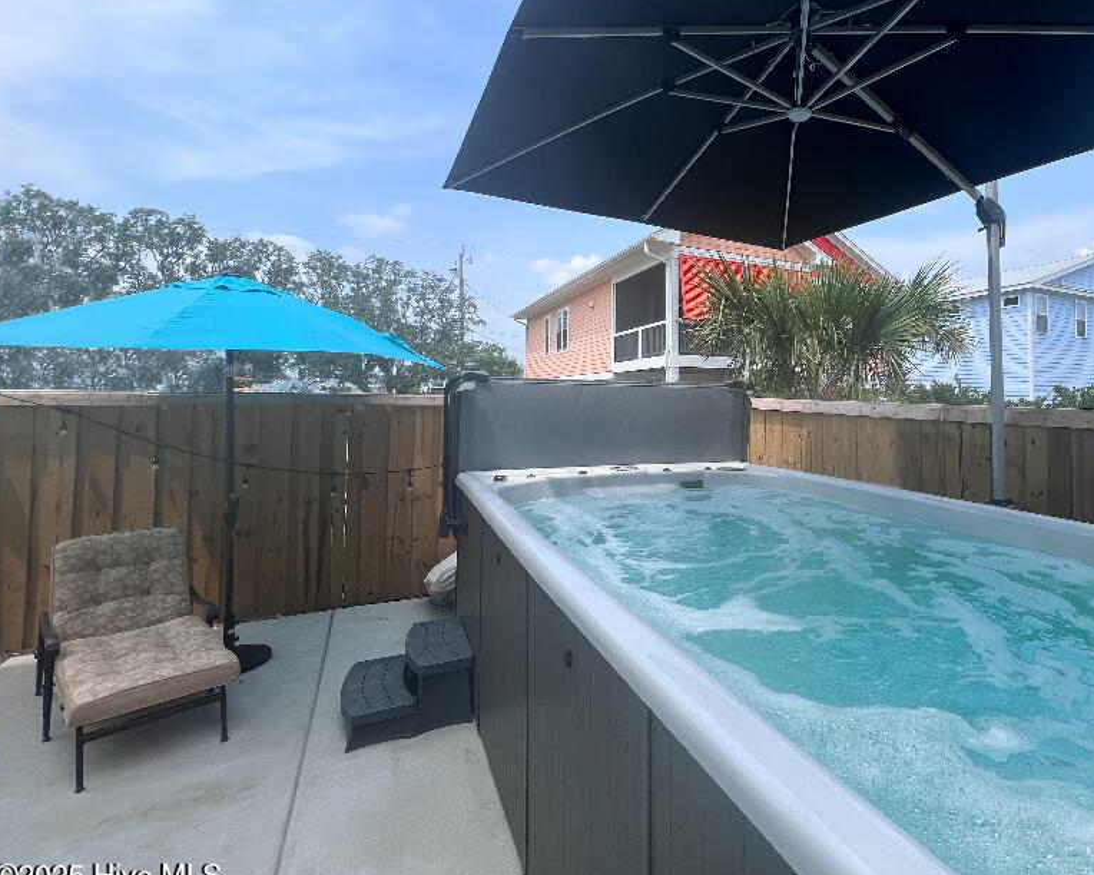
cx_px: 720
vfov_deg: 76.5
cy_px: 375
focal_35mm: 17
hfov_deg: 86.8
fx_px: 550
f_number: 1.8
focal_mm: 1.57
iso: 32
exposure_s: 1/1014
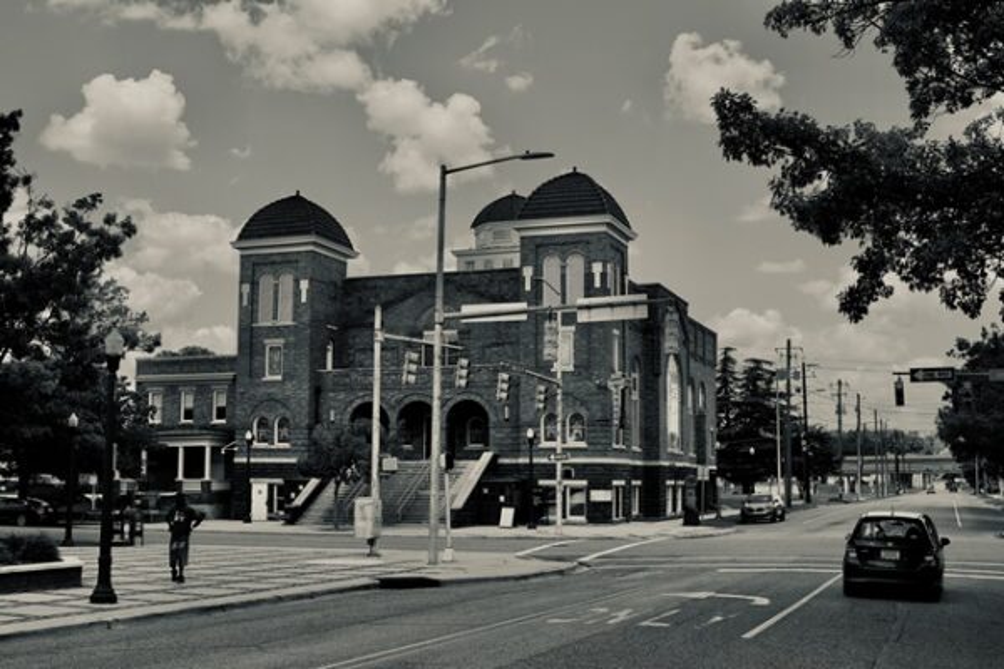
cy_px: 334
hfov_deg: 46.4
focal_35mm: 42
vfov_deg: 31.9
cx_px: 502
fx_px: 1171
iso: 400
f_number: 8
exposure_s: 1/1250
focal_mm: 28
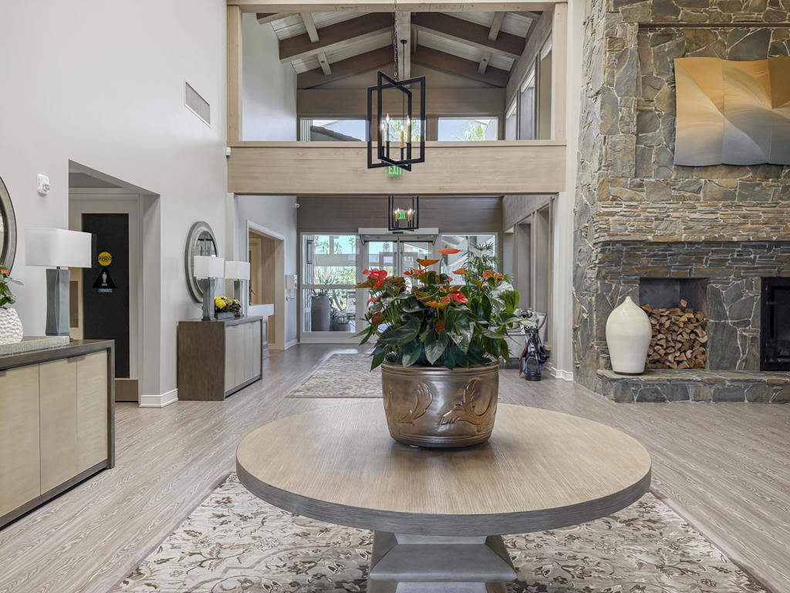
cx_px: 395
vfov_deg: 56.8
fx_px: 548
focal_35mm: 24
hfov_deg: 71.6
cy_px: 296
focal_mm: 6.76
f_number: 1.8
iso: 200
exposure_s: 1/230
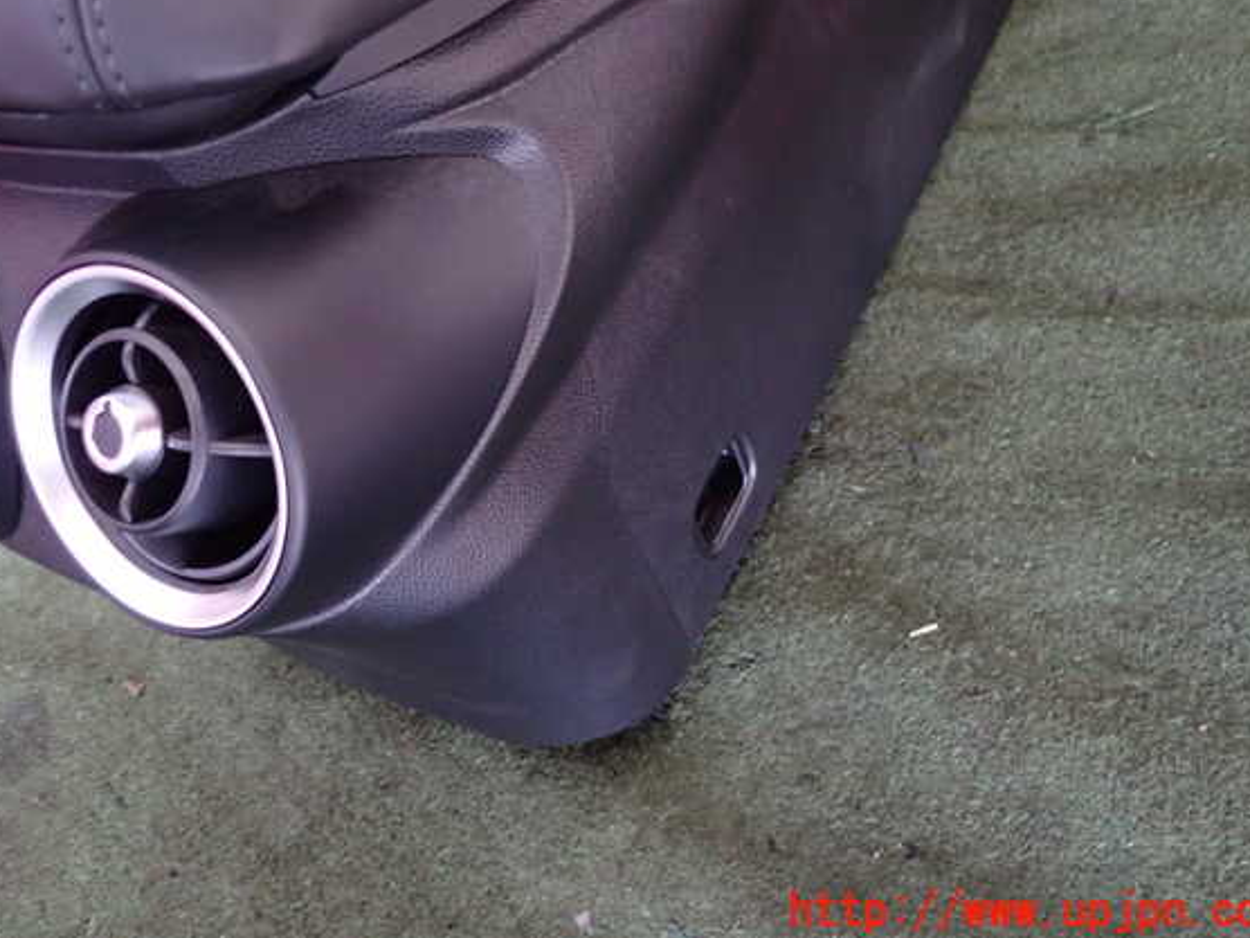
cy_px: 434
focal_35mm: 27
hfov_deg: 65.3
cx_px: 623
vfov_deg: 51.3
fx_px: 975
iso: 640
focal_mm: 4.5
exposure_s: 1/30
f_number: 2
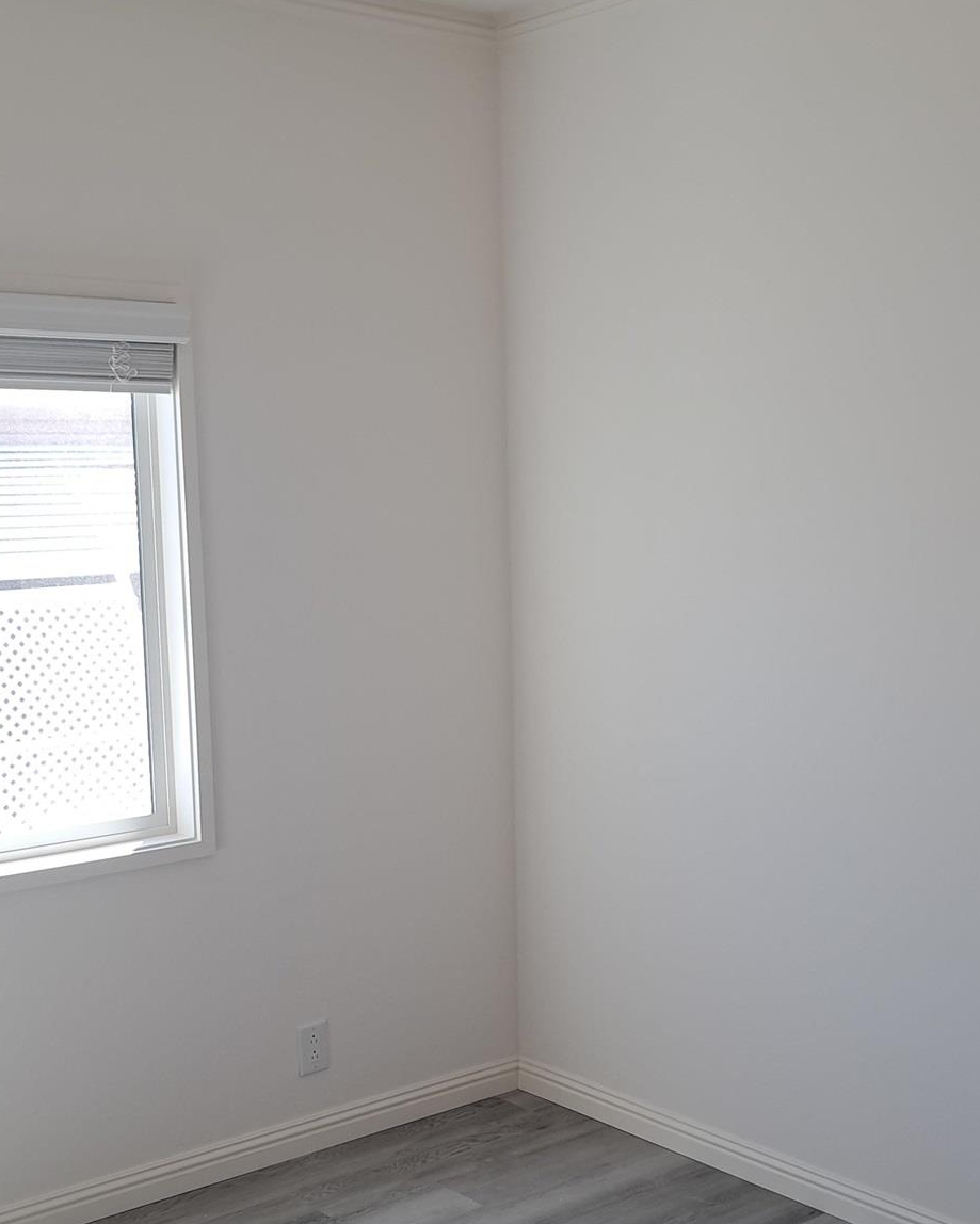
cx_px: 585
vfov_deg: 39.4
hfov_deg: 32.0
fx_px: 1703
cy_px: 705
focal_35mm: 47
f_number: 1.8
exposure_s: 1/60
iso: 50
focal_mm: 5.23
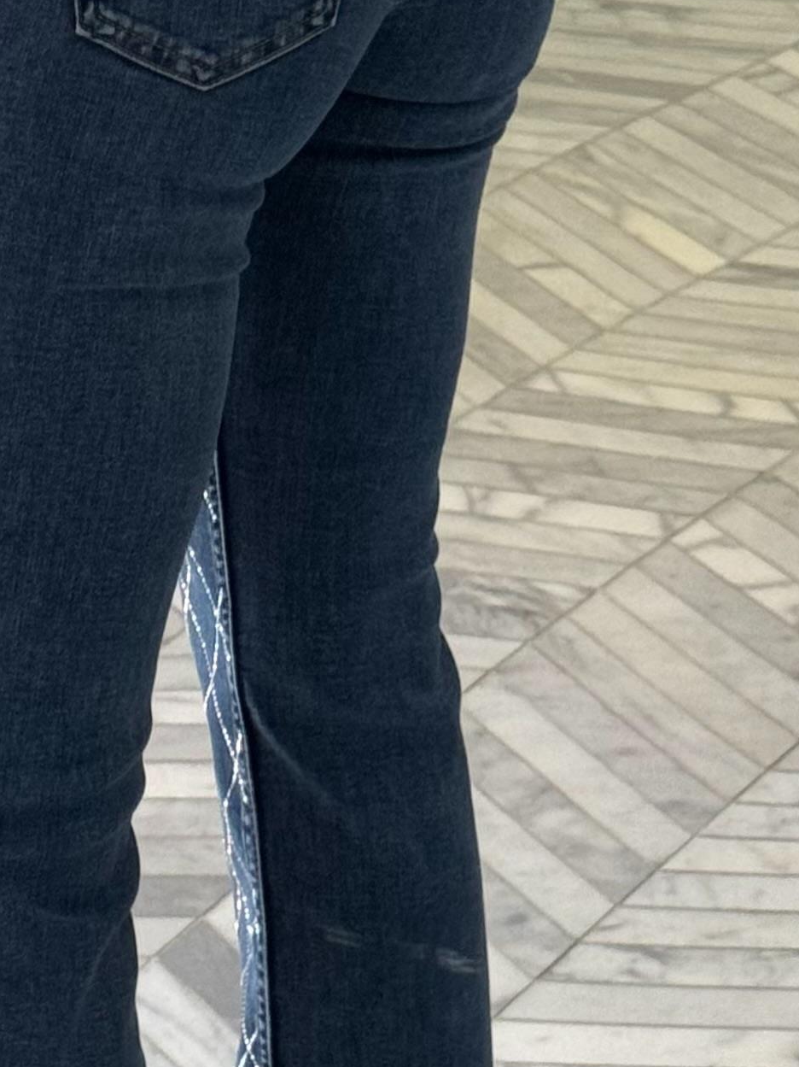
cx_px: 197
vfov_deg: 12.7
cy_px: 552
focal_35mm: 155
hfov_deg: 9.6
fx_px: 4773
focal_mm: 6.76
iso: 250
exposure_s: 1/52
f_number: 1.78
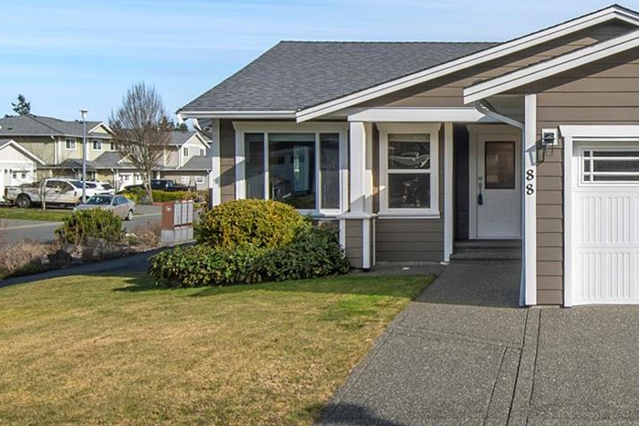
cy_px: 190
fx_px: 852
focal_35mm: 48
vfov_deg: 28.0
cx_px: 562
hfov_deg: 38.6
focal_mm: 14
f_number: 8
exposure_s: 1/1250
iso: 250
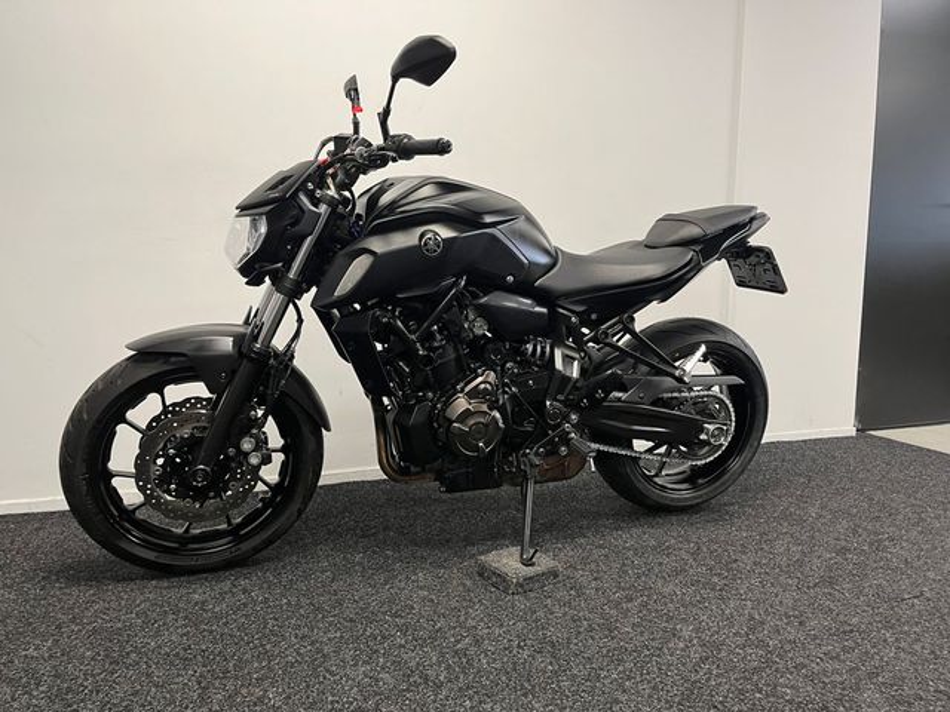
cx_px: 475
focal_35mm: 26
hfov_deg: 67.3
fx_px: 714
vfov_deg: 53.1
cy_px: 356
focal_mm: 5.1
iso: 100
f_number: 1.6
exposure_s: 1/50
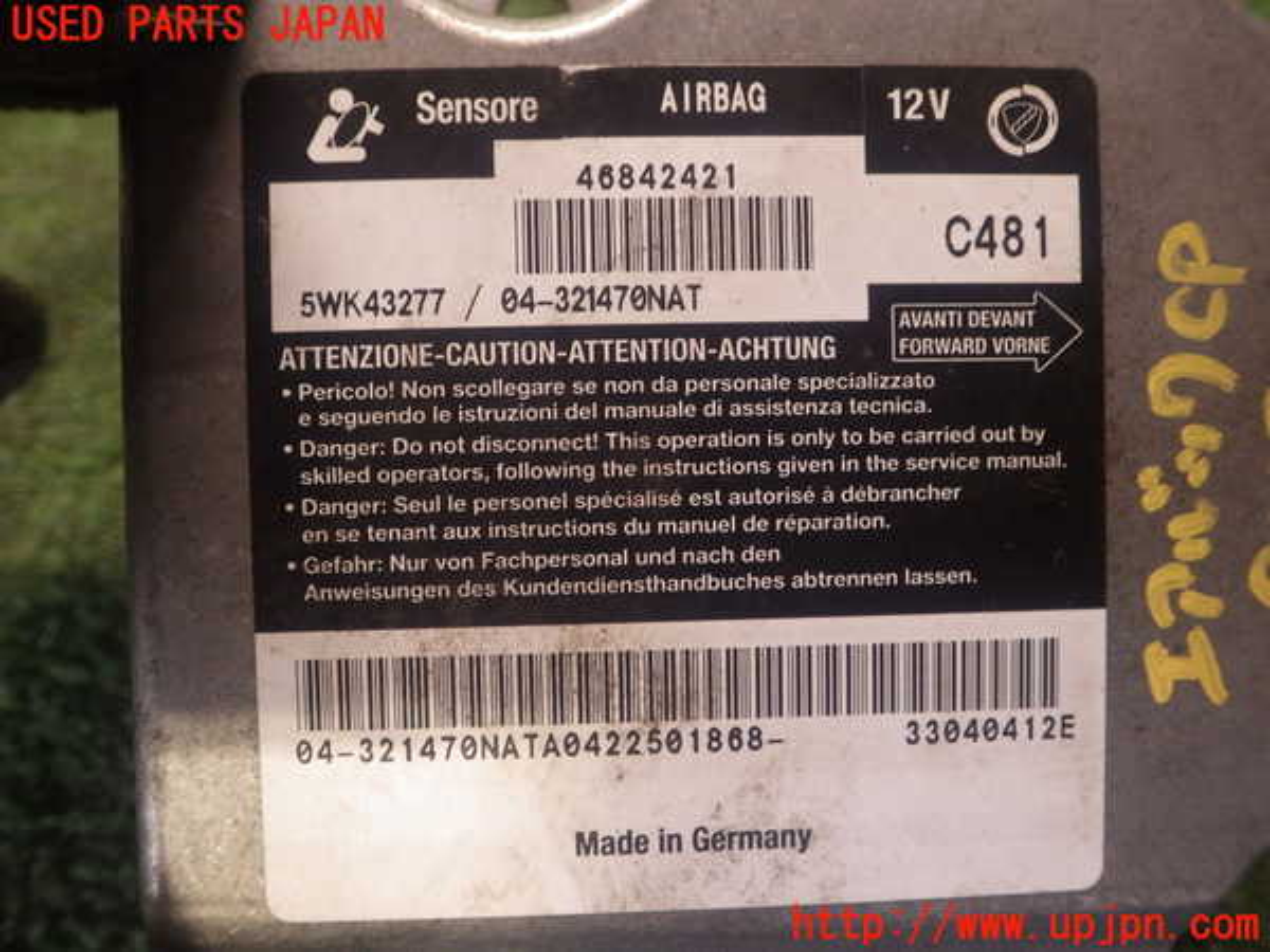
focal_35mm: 31
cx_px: 635
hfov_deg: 58.4
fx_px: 1137
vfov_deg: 45.4
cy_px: 476
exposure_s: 1/45
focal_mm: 5.5
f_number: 2.3
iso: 320
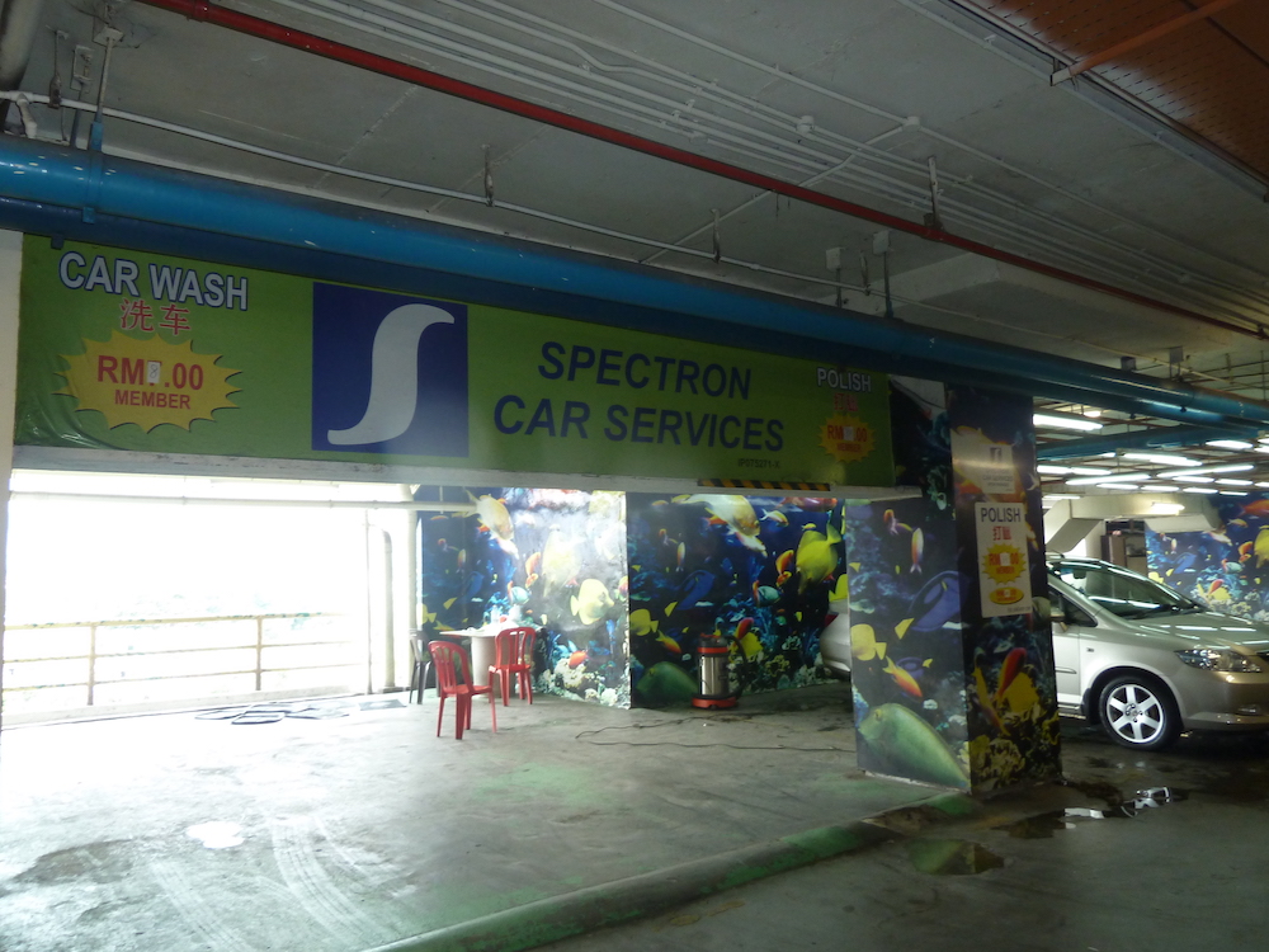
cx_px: 634
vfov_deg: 54.9
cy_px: 476
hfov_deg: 69.4
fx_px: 916
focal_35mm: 25
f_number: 3.3
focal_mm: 4.1
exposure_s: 1/30
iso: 160
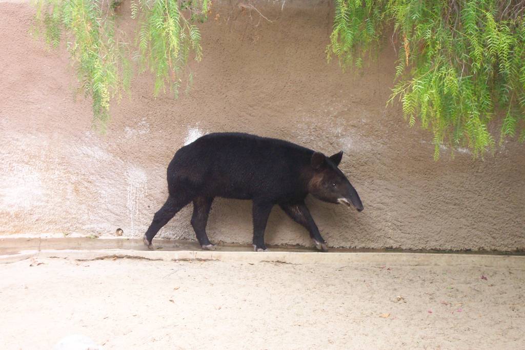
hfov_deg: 19.5
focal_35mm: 105
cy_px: 175
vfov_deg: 13.0
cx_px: 262
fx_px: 1531
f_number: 4.7
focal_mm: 21.2
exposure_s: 1/90
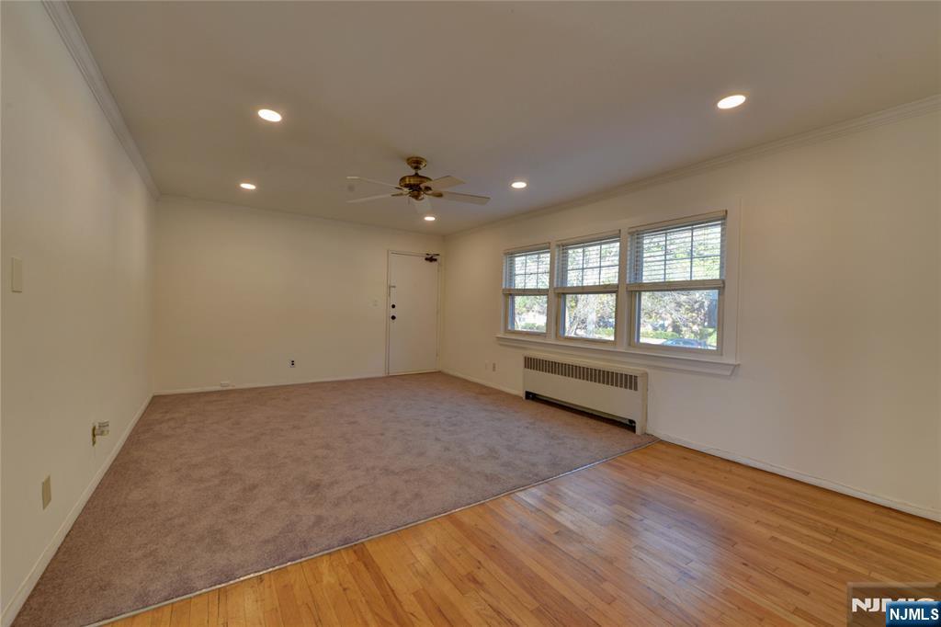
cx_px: 470
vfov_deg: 81.2
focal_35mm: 14
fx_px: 366
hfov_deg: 104.3
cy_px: 314
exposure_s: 1/20
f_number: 9
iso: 640
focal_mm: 14
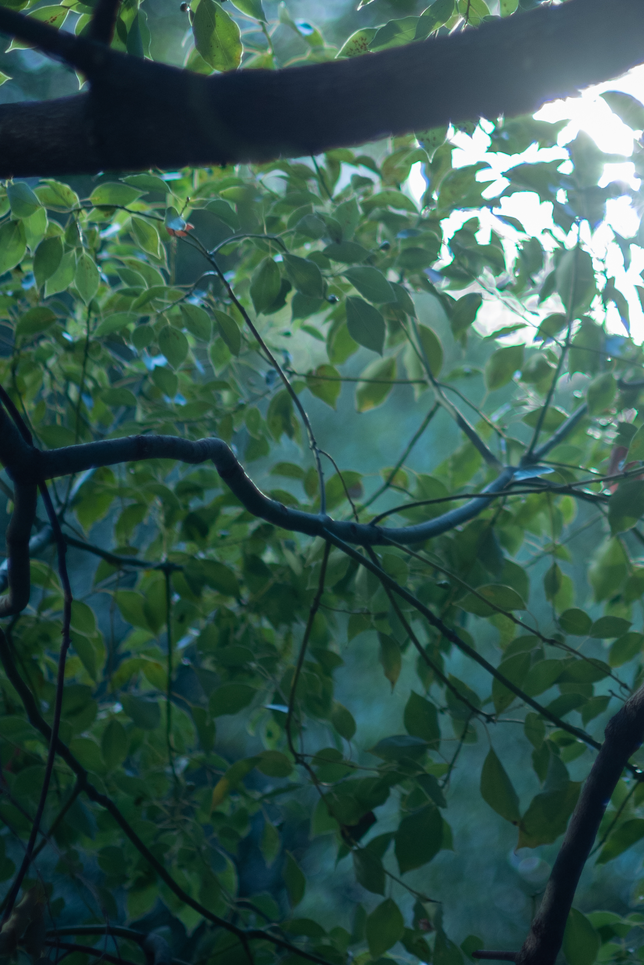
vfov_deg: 8.8
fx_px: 6221
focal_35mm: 232
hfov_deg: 5.9
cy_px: -4
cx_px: 839
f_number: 16
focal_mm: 75
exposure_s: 1/500
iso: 100
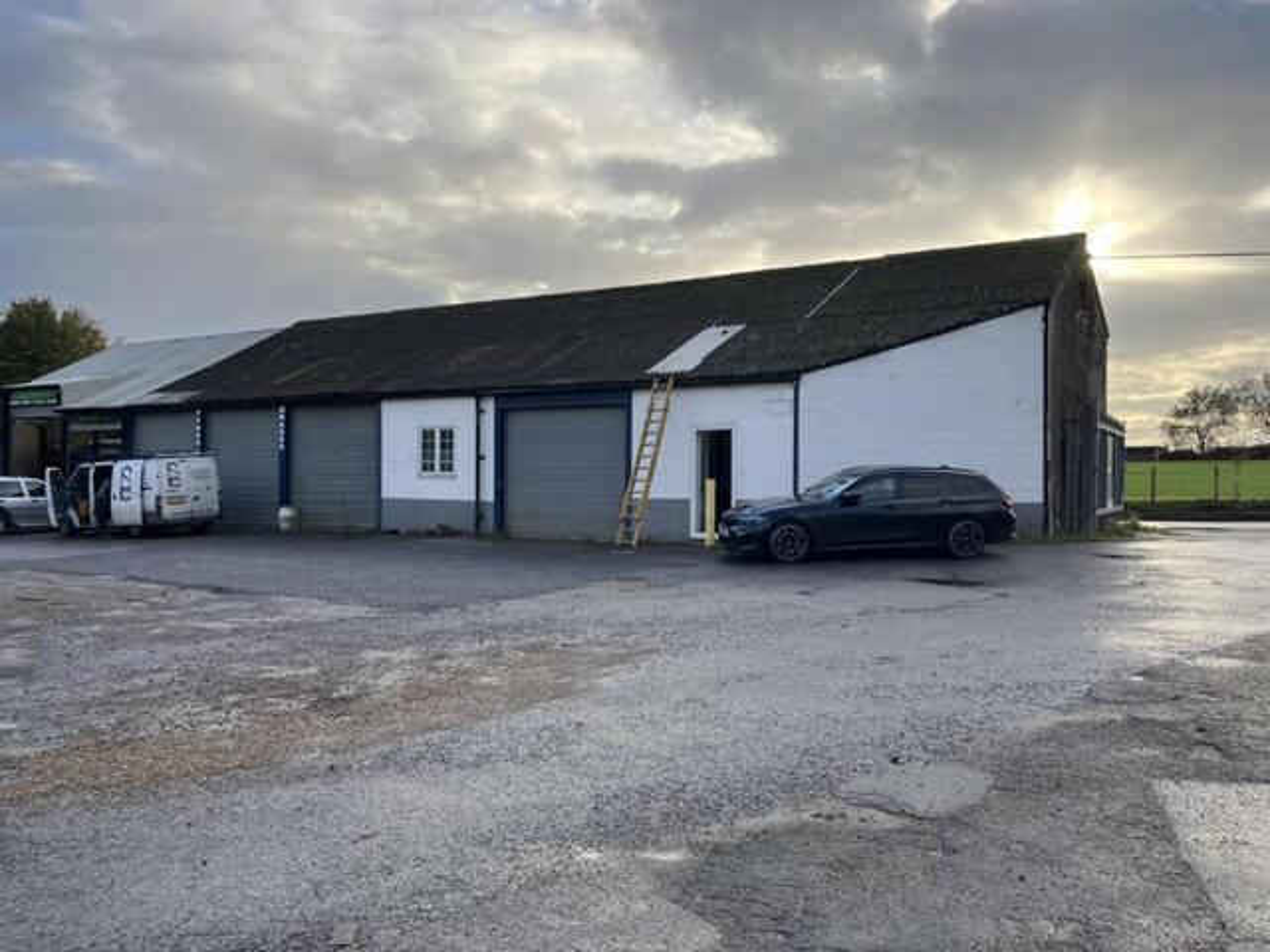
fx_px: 1027
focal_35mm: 28
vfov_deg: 49.7
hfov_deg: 63.4
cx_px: 635
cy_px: 476
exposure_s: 1/842
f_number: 1.8
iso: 32
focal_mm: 3.99
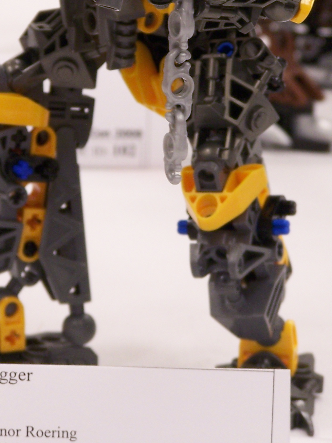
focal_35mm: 303
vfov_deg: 6.5
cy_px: 87
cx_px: 120
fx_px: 3875
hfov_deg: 4.9
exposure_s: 1/20
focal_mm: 26.4
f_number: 3.2
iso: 140
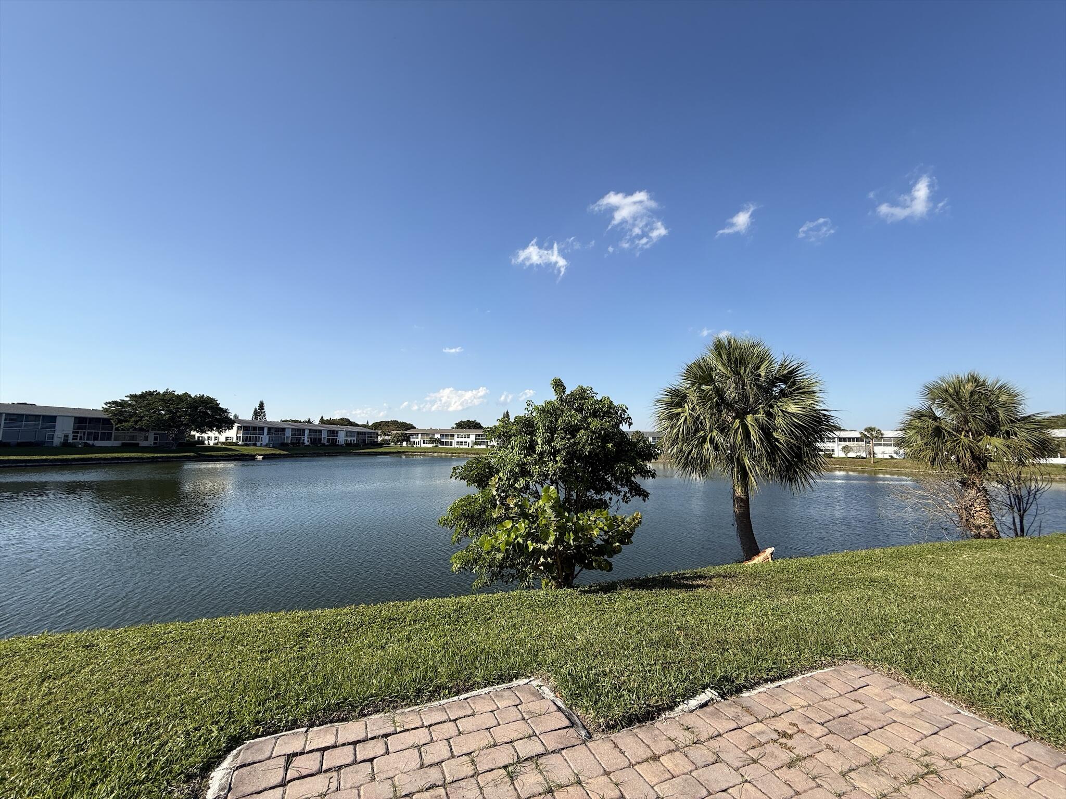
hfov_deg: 102.1
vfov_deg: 85.7
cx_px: 533
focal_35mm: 14
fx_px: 431
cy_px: 400
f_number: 2.2
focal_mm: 2.22
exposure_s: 1/770
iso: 20
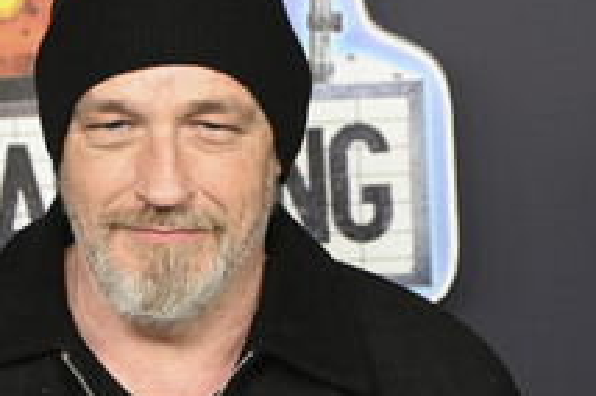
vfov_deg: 10.0
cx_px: 180
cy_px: 310
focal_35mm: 137
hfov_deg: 15.0
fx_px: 2265
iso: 400
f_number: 6
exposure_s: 1/160
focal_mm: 65
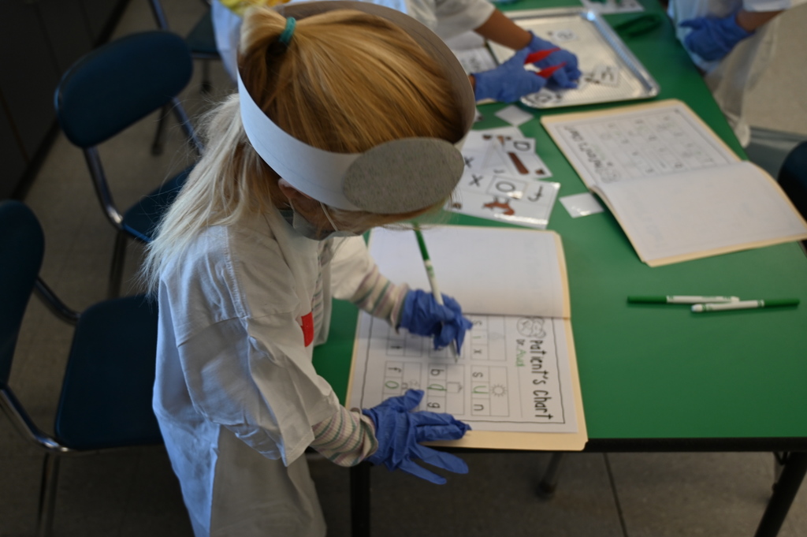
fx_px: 773
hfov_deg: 55.1
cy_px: 268
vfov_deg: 38.3
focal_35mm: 34
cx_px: 404
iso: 560
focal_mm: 34.5
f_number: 4
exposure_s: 1/125
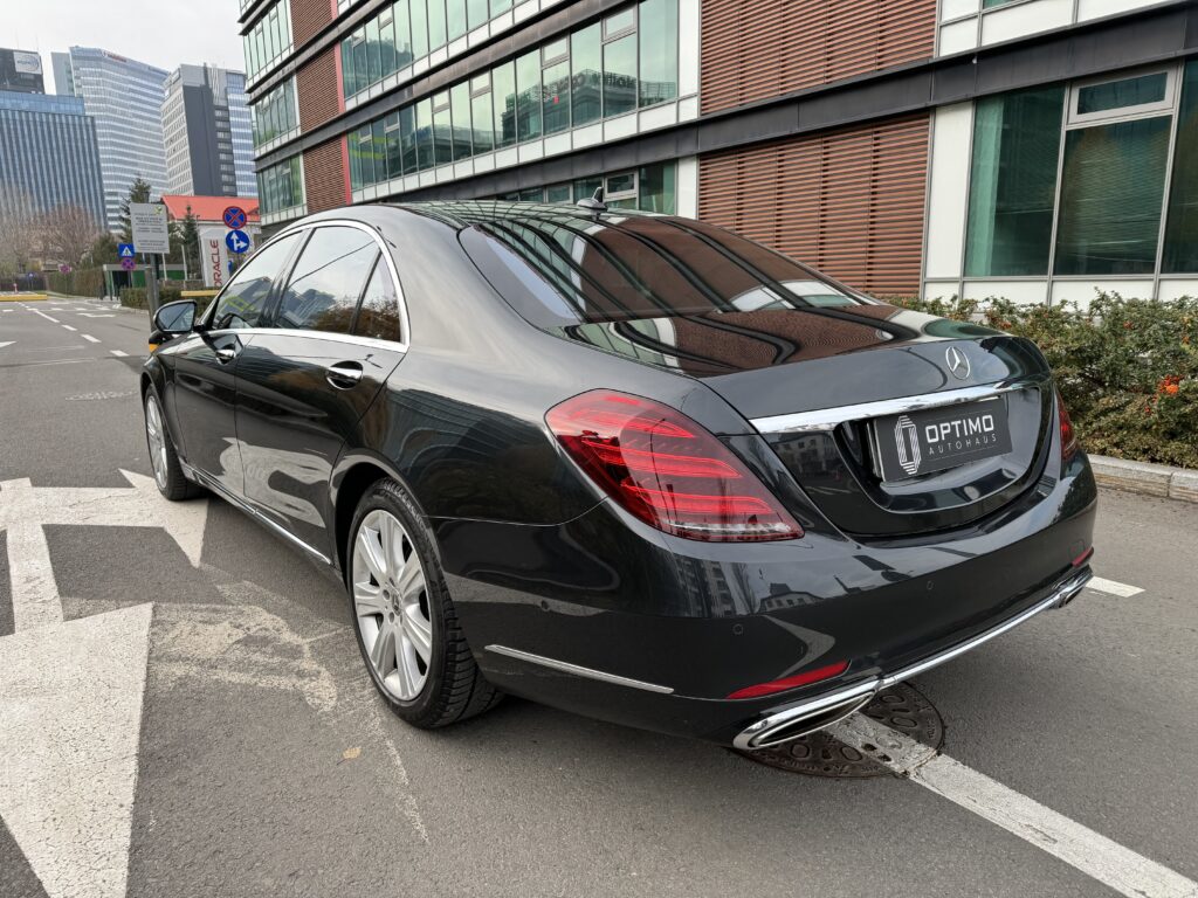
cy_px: 449
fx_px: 831
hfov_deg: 71.6
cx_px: 599
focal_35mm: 24
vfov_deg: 56.8
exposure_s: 1/842
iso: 80
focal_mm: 6.86
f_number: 1.78
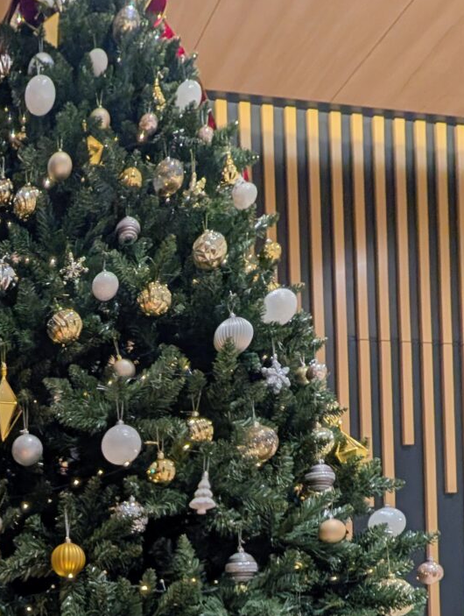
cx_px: -18
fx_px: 517
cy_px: 629
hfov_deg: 41.0
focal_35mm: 29
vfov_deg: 49.1
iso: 54
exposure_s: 1/91
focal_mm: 2.02
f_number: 1.7
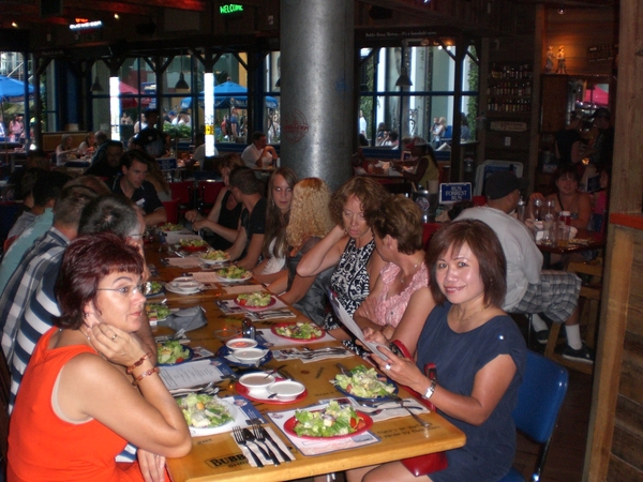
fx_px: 706
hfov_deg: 49.0
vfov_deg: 37.7
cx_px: 322
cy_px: 241
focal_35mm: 38
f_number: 3.1
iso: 200
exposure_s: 1/60
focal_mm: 6.3
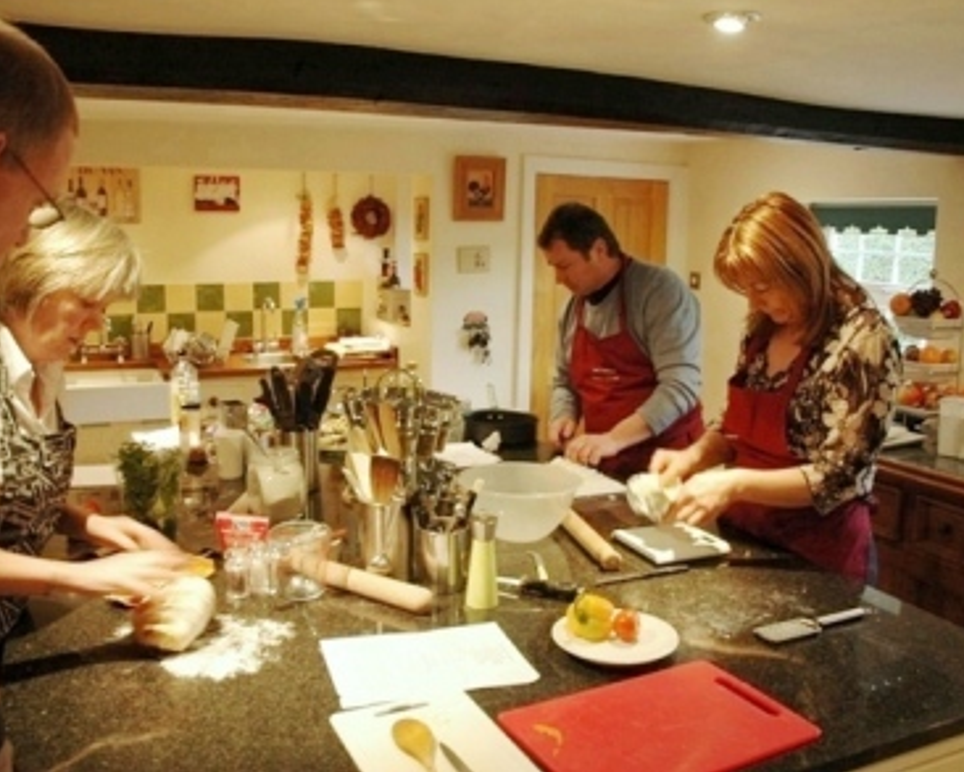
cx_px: 474
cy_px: 382
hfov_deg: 57.2
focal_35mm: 31
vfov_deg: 47.1
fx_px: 885
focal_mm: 18
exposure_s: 1/15
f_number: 5
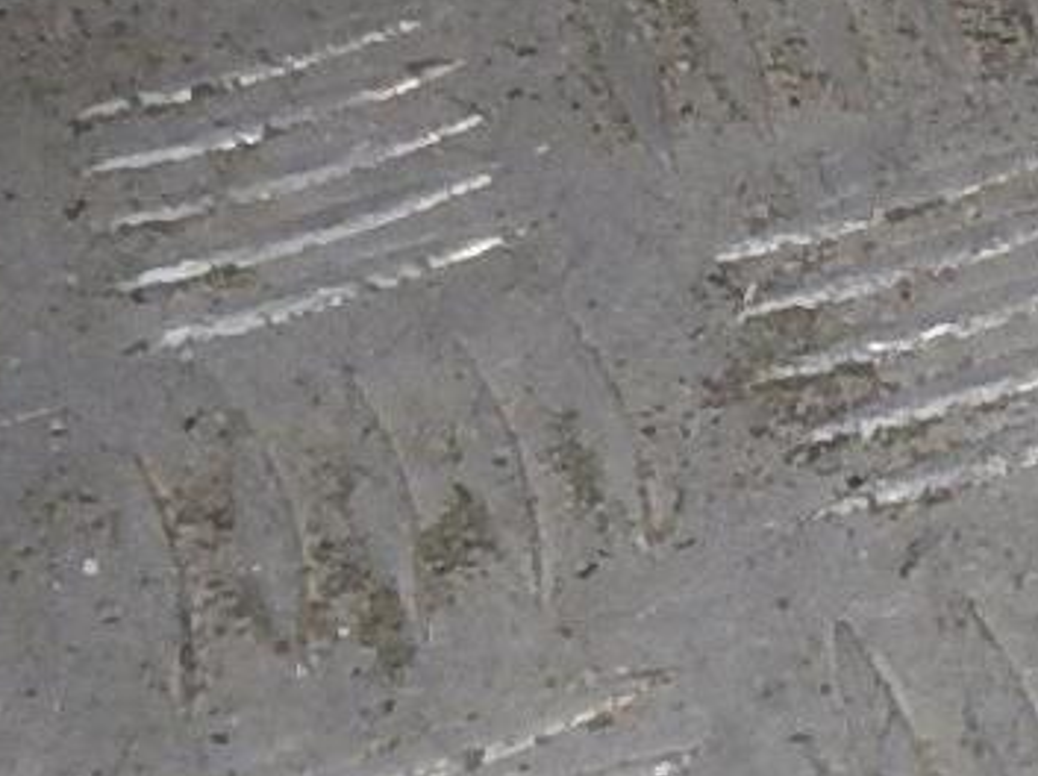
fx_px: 2936
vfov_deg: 13.7
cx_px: 1855
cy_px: 1334
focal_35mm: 98
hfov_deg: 16.7
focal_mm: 4.3
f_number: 2.8
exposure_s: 1/160
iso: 400
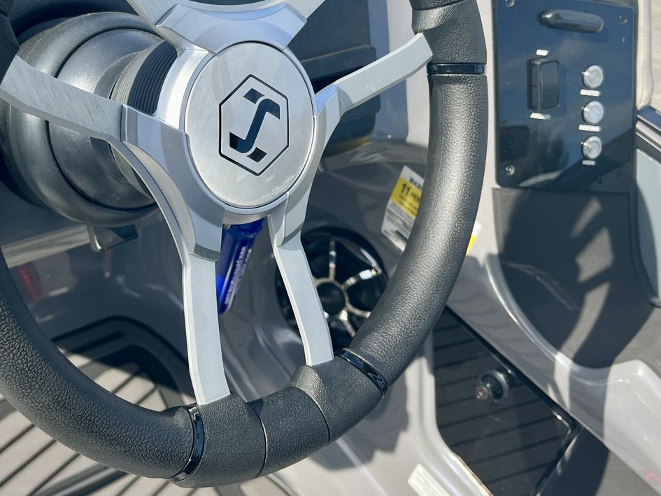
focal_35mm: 44
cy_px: 142
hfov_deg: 42.1
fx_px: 840
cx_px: 194
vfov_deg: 32.4
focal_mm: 5.1
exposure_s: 1/1580
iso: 50
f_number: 1.6
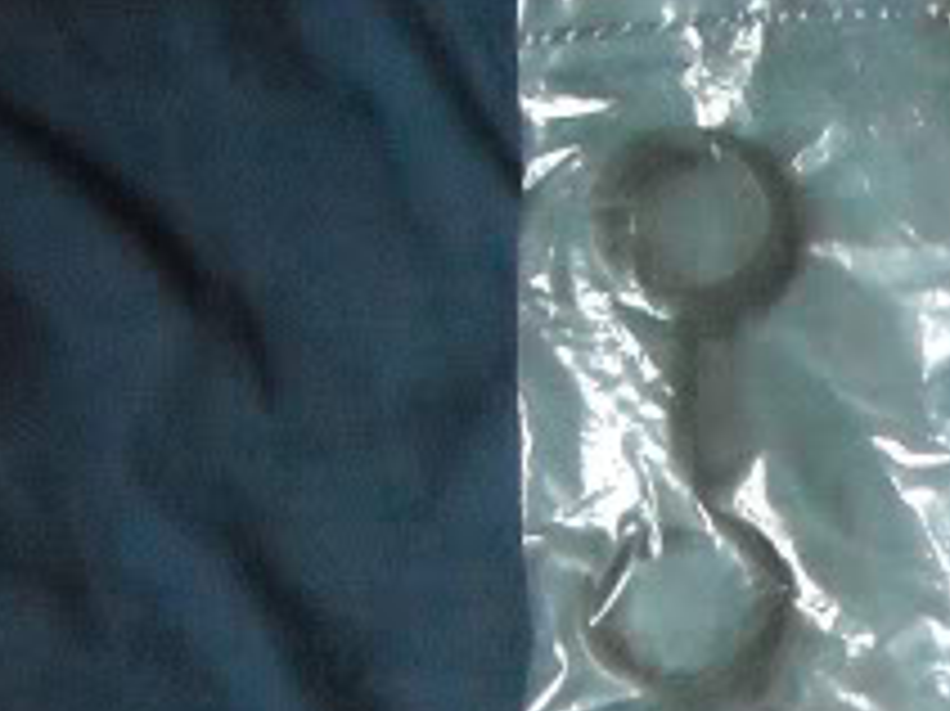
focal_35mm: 106
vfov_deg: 13.6
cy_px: 810
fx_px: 2907
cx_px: 1310
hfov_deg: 17.2
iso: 800
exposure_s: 1/71
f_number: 2.8
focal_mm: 5.7
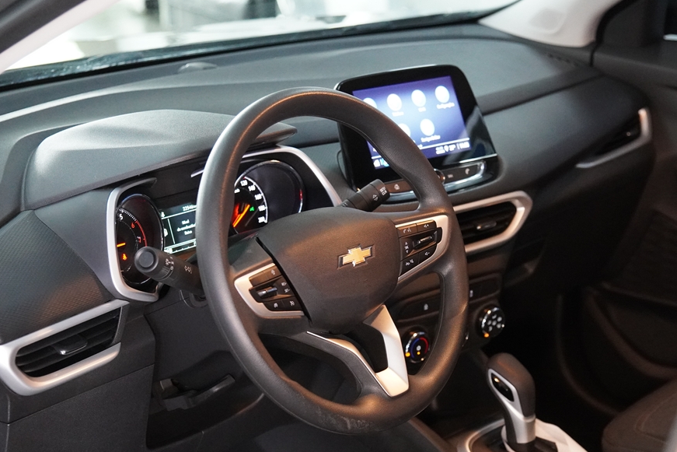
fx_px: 1260
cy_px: 263
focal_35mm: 67
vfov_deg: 20.3
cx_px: 351
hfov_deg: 30.1
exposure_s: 1/160
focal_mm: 38
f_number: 2.8
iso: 5000
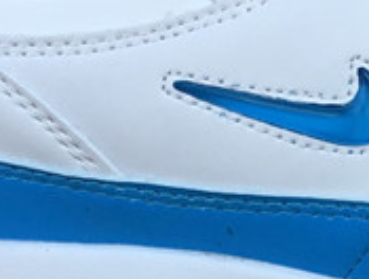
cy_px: 305
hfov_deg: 12.2
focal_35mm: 159
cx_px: 411
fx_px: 1698
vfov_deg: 9.3
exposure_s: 1/375
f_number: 2.4
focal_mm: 3.3
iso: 25
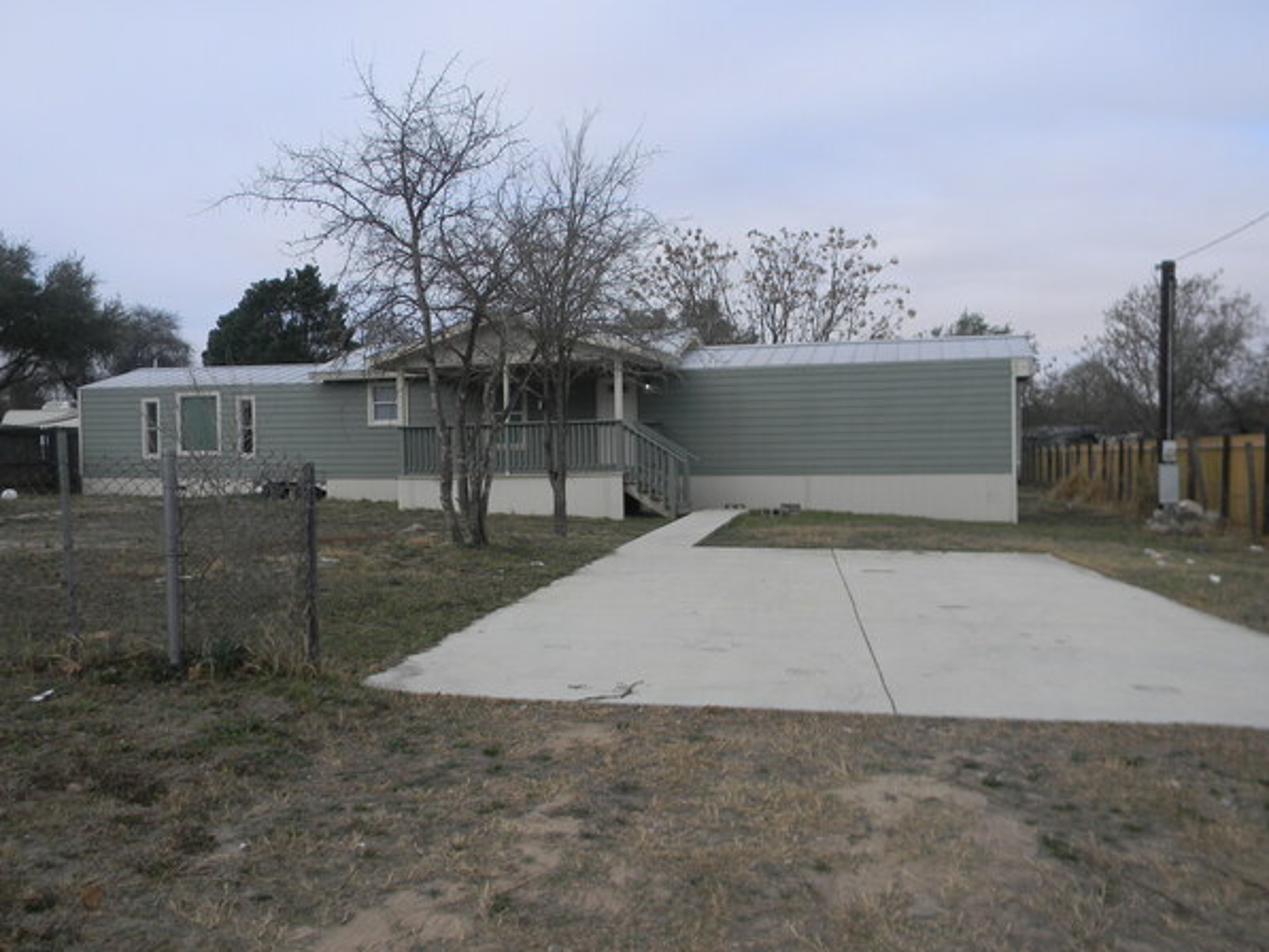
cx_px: 629
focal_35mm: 30
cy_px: 480
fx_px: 1100
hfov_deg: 60.0
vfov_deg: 46.8
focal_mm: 5
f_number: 3.5
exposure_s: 1/718
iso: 80
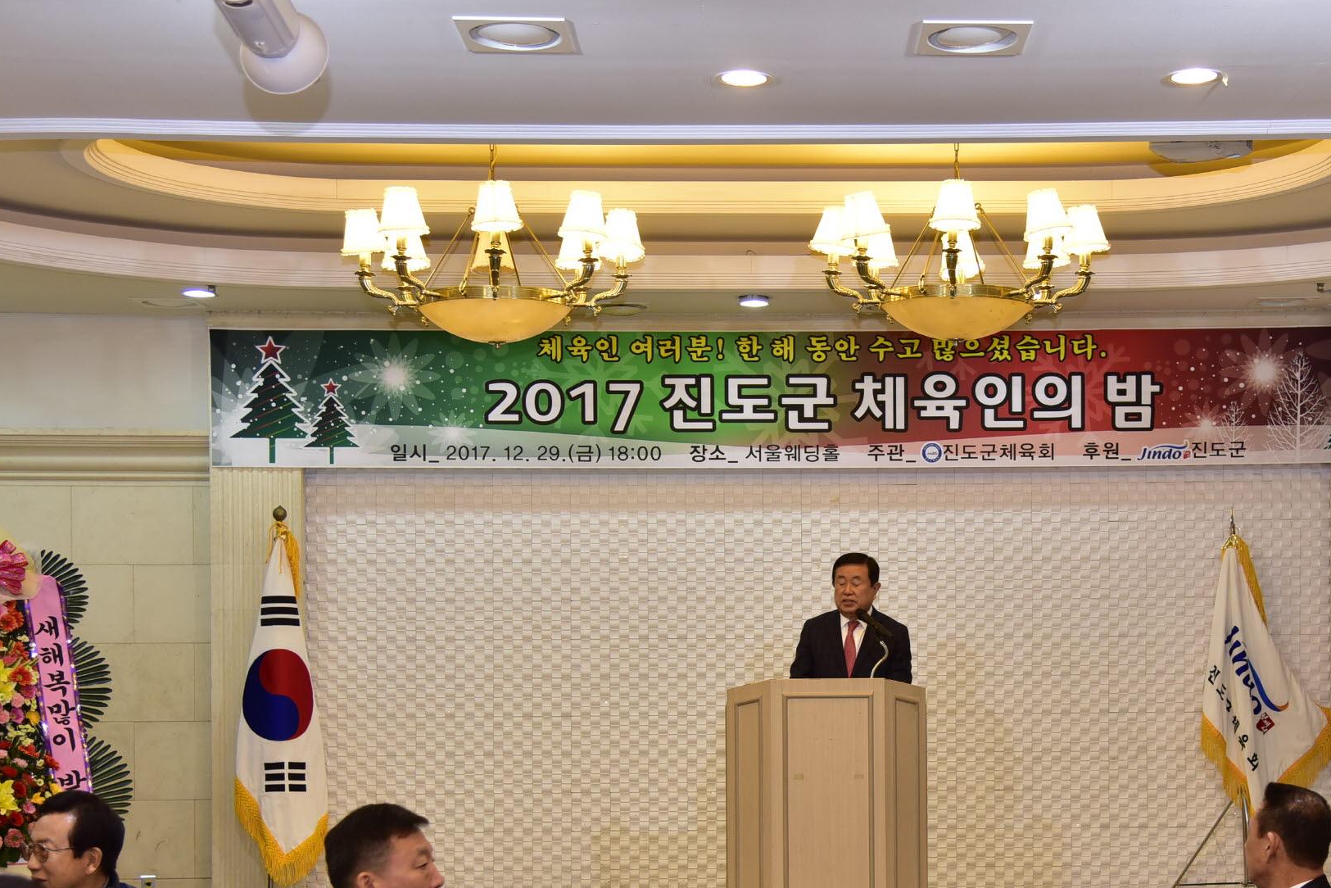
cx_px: 829
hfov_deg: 30.8
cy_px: 653
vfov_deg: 20.8
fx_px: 2403
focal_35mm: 65
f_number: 4
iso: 800
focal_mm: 44
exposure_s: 1/100
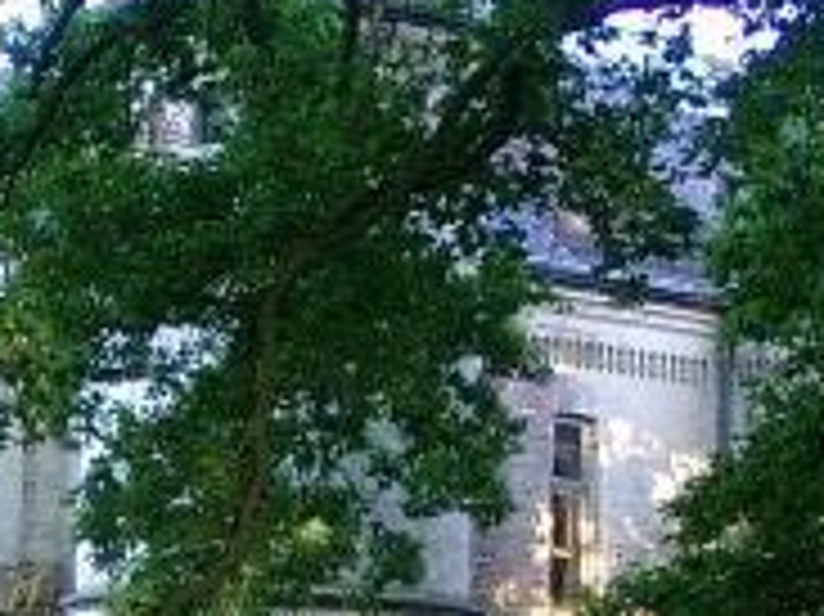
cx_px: 221
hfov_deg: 13.2
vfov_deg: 9.8
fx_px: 3544
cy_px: 751
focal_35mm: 149
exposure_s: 1/62
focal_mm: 7.13
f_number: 2
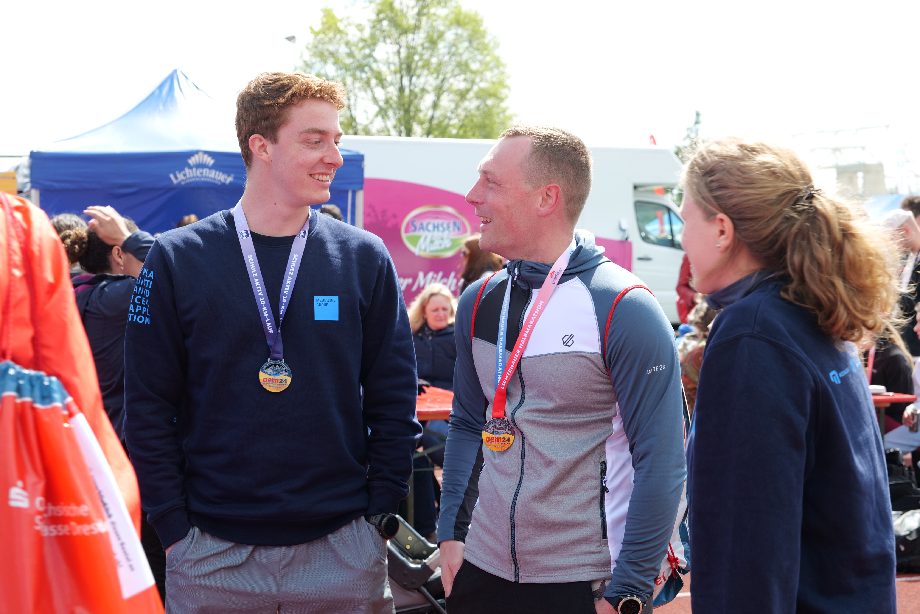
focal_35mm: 67
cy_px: 307
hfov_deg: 30.1
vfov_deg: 20.3
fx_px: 1712
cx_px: 460
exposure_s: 1/60
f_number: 8
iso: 100
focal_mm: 67
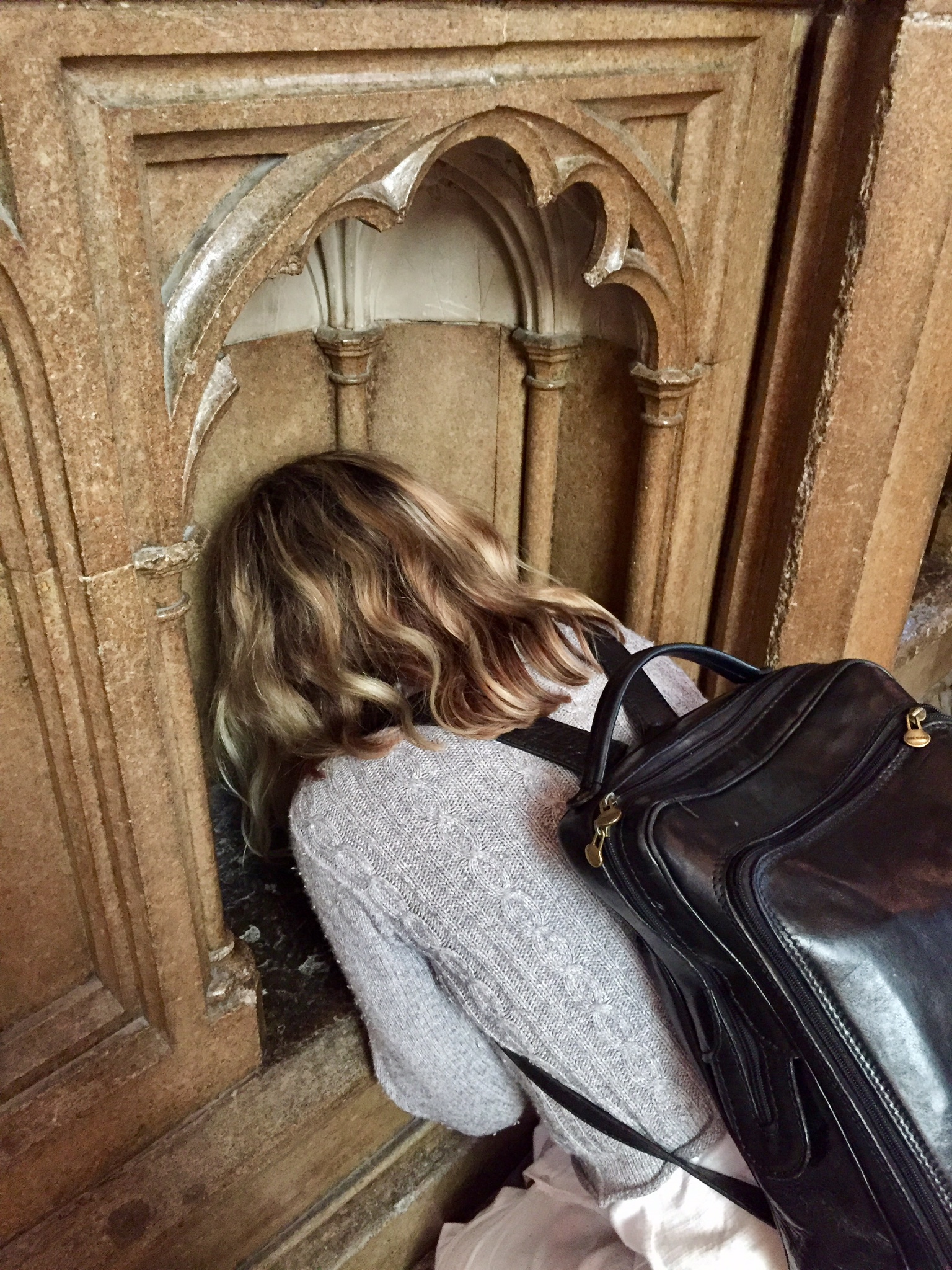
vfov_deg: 61.7
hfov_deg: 48.2
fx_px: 1063
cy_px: 635
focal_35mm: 29
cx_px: 476
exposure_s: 1/17
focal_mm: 4.15
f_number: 2.2
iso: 500
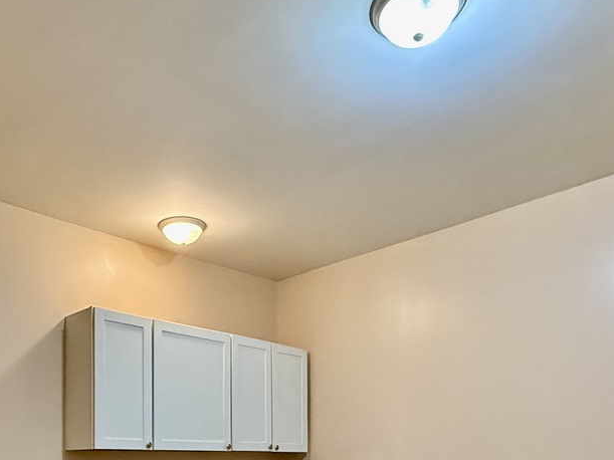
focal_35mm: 33
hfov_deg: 54.9
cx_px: 238
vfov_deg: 38.3
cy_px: 456
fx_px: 585
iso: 640
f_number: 2.2
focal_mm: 2.22
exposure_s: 1/60
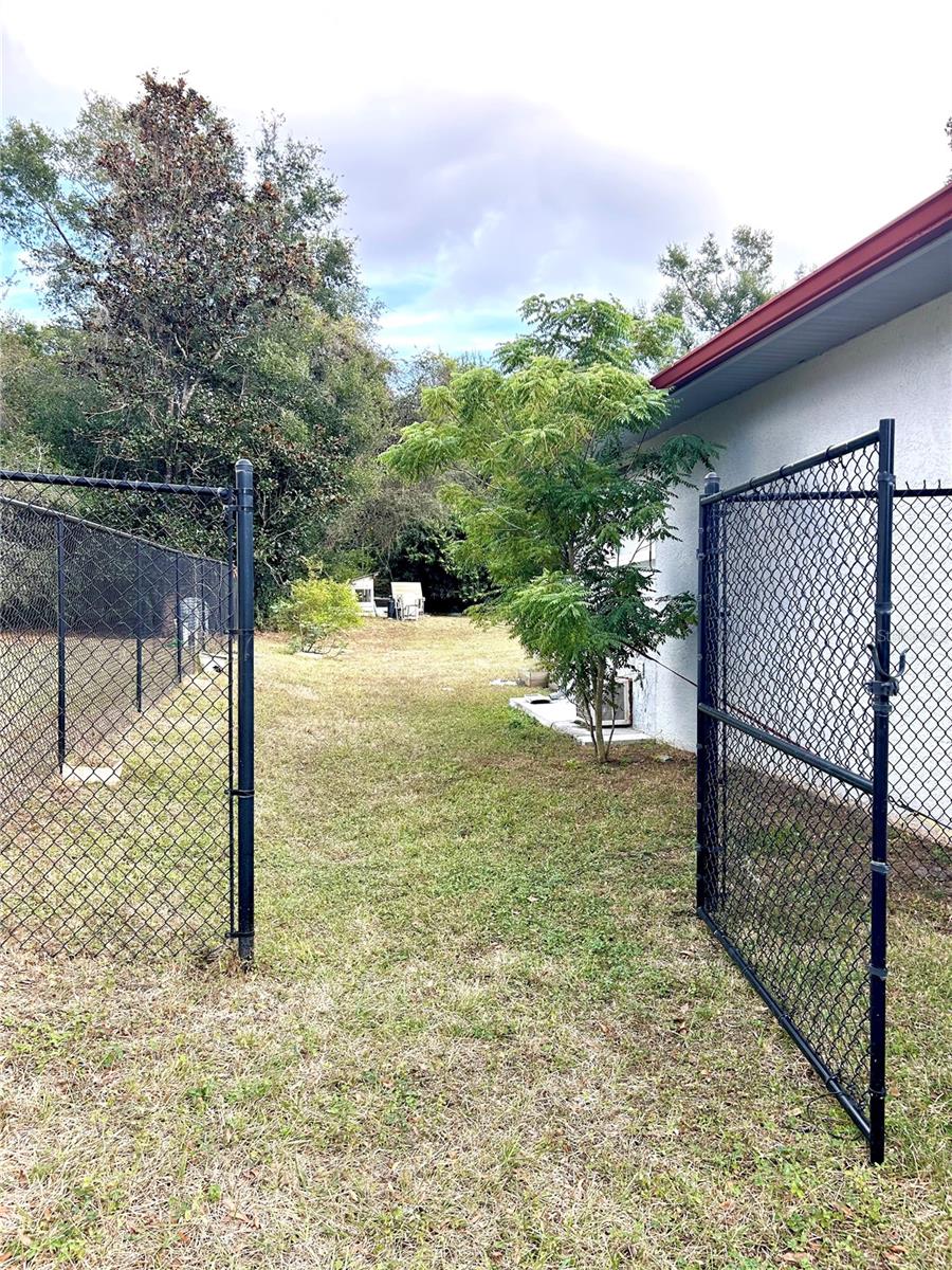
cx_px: 476
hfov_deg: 53.1
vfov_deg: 67.3
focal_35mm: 26
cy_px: 635
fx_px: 953
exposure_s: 1/588
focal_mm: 5.7
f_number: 1.5
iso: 50
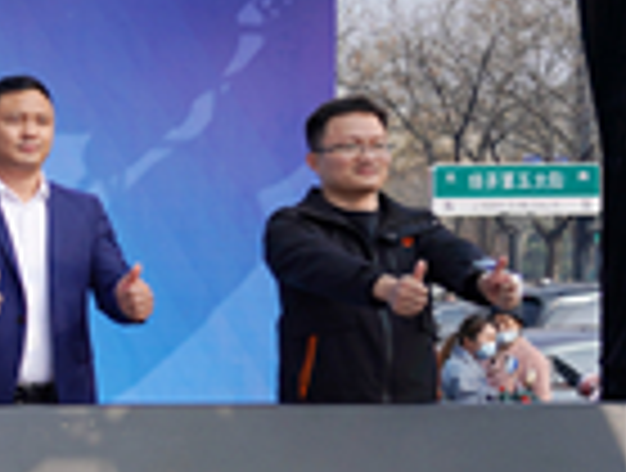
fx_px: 1994
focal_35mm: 110
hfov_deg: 14.8
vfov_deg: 13.5
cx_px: -608
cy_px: 283
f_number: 4.5
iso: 100
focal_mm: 29
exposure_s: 1/1000
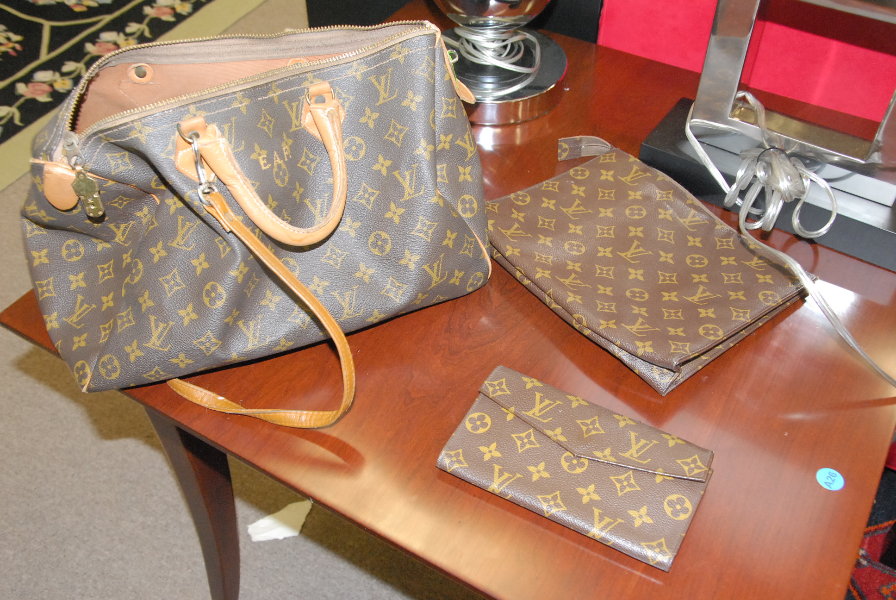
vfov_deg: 37.0
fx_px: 897
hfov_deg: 53.1
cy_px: 300
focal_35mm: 36
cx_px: 448
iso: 1600
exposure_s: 1/60
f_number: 6.3
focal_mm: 24
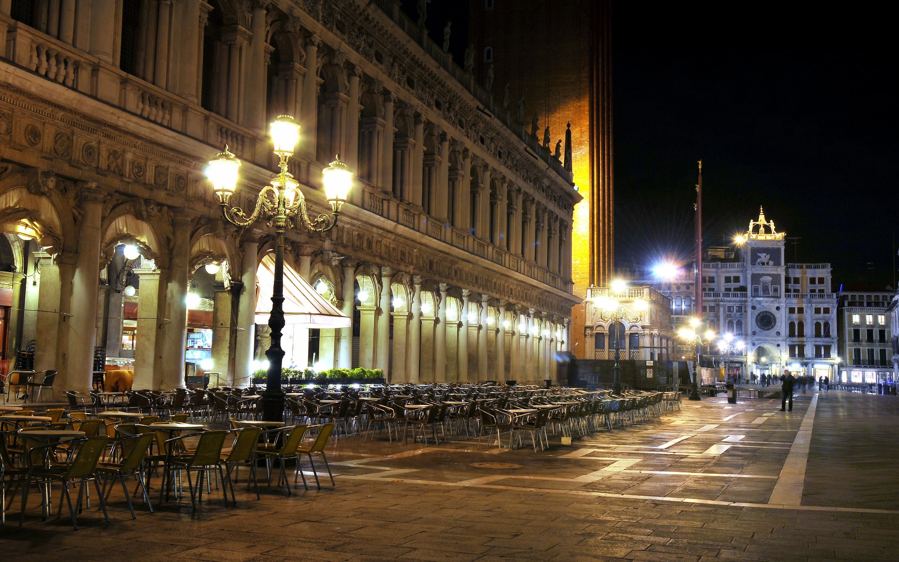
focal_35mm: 37
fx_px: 906
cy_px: 267
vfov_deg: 34.4
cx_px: 446
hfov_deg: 52.8
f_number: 14
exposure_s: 4
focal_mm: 24
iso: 200
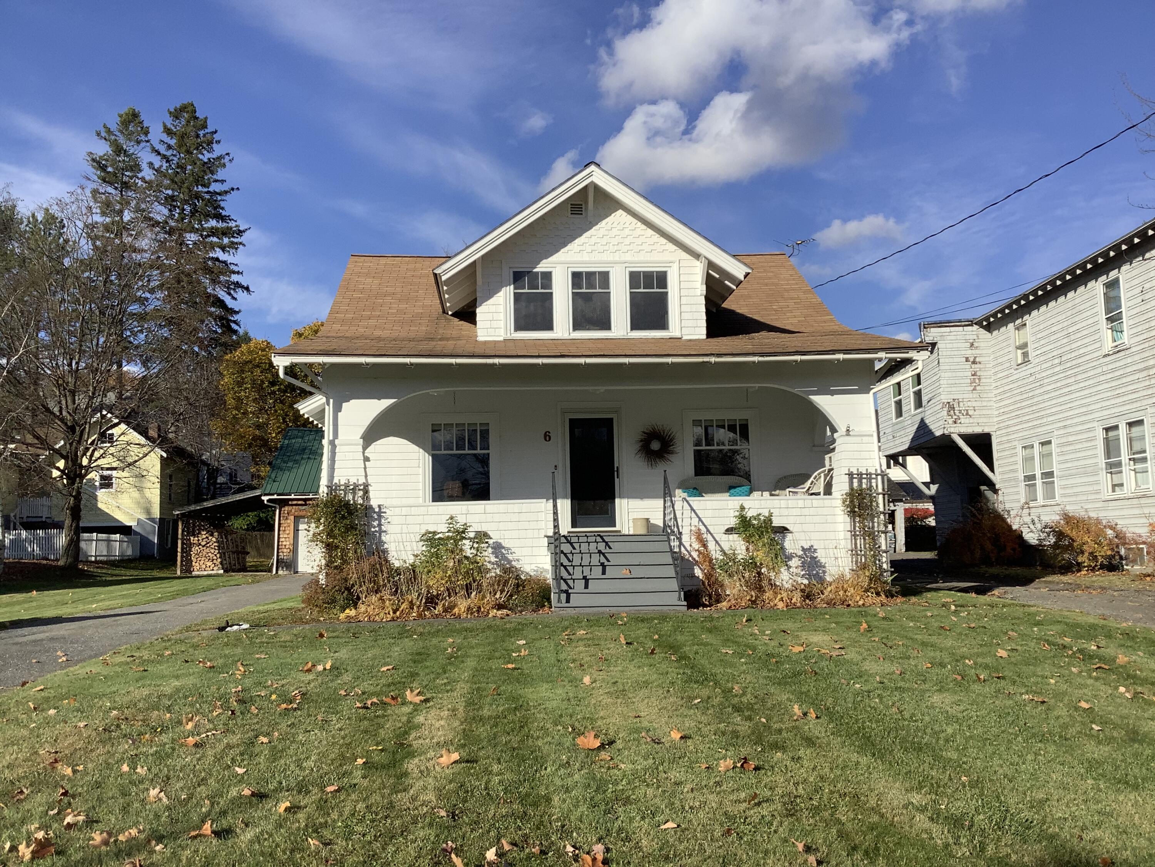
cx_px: 578
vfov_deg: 45.4
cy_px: 434
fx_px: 1034
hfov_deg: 58.4
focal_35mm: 31
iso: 25
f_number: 2.4
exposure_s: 1/1988
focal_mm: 3.3
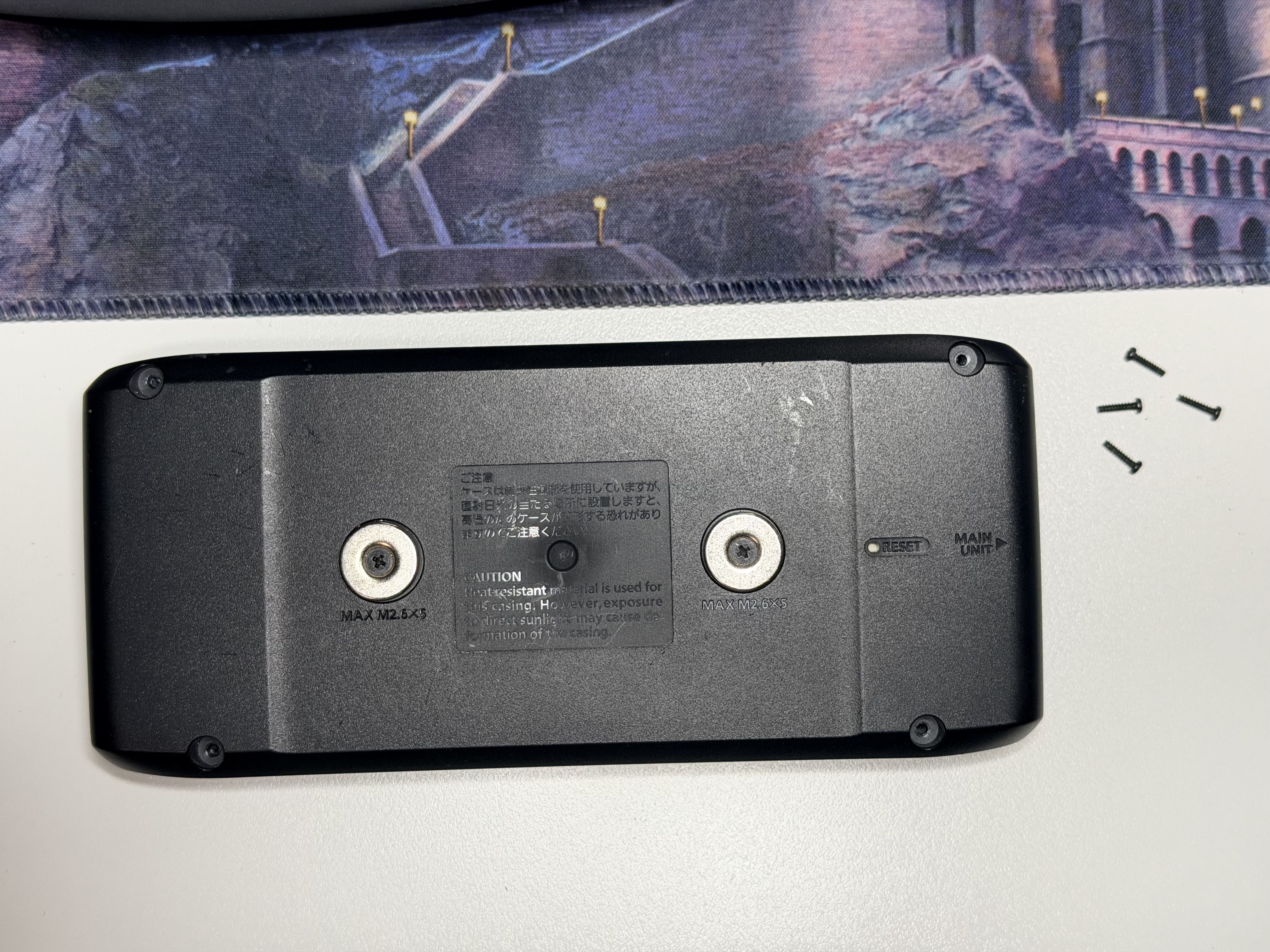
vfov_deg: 30.3
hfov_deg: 39.7
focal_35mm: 48
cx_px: 635
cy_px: 476
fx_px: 1761
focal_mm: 6.76
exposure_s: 1/60
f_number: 1.78
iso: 125
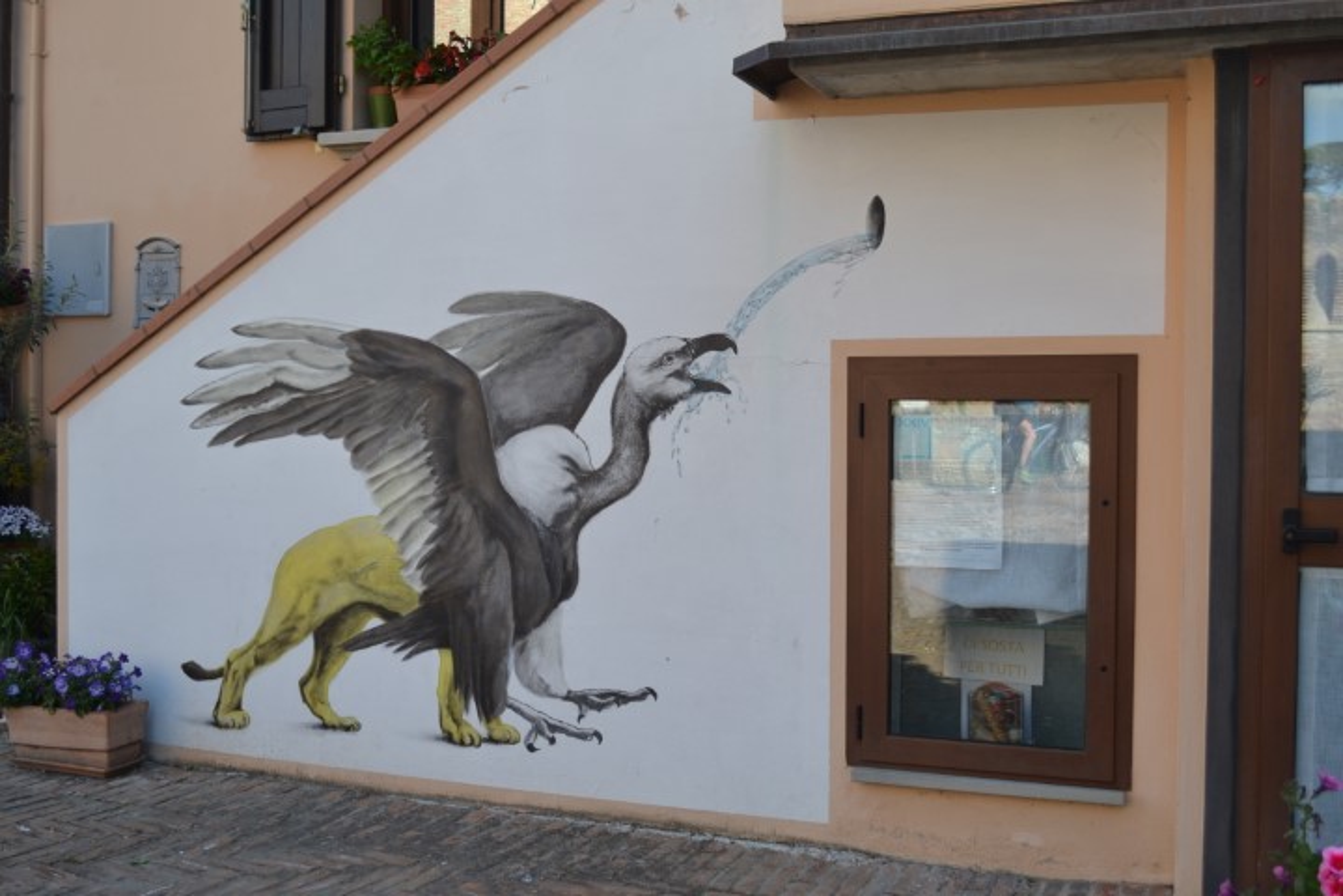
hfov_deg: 53.1
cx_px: 672
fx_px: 1343
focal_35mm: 36
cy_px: 448
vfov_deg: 36.9
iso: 250
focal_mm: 24
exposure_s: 1/125
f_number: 5.6
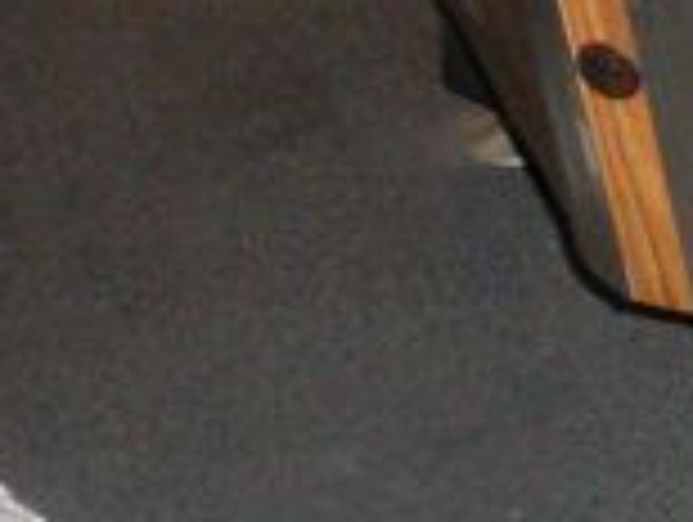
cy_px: -126
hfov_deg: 13.4
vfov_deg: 10.1
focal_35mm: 145
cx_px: 742
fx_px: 2907
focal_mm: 5.2
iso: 400
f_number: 2.8
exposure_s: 1/30
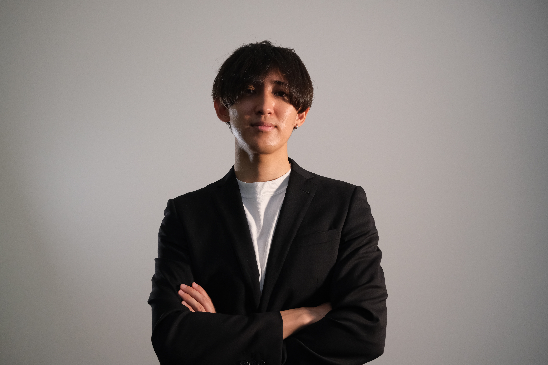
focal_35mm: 35
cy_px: 182
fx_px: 533
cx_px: 274
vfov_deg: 37.9
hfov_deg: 54.4
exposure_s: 1/60
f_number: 4.5
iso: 2000
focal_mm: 23.5
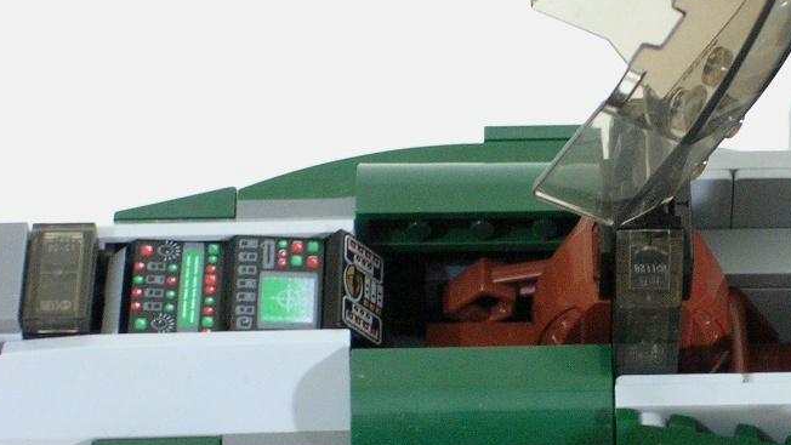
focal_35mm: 177
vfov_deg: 6.9
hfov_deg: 12.1
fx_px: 3713
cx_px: 542
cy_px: 333
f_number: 4.9
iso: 200
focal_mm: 17.4
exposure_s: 1/3.1
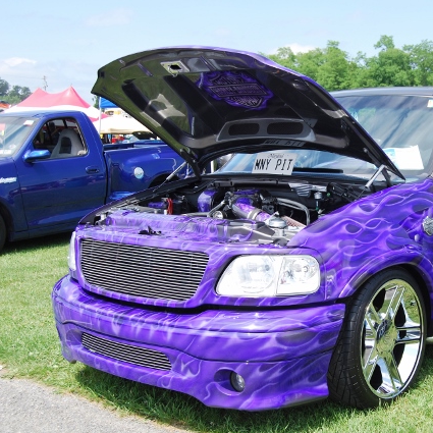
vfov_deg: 34.0
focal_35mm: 50
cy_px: 216
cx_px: 320
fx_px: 708
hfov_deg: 33.4
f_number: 7.1
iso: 100
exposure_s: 1/200
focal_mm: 26
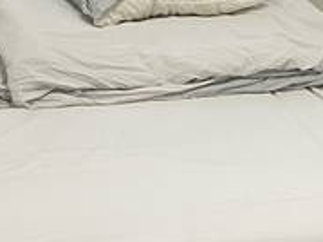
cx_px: 144
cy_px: 101
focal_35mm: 115
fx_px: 1072
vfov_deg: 12.9
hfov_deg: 17.1
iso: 250
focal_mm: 4.2
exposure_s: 1/60
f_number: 1.6
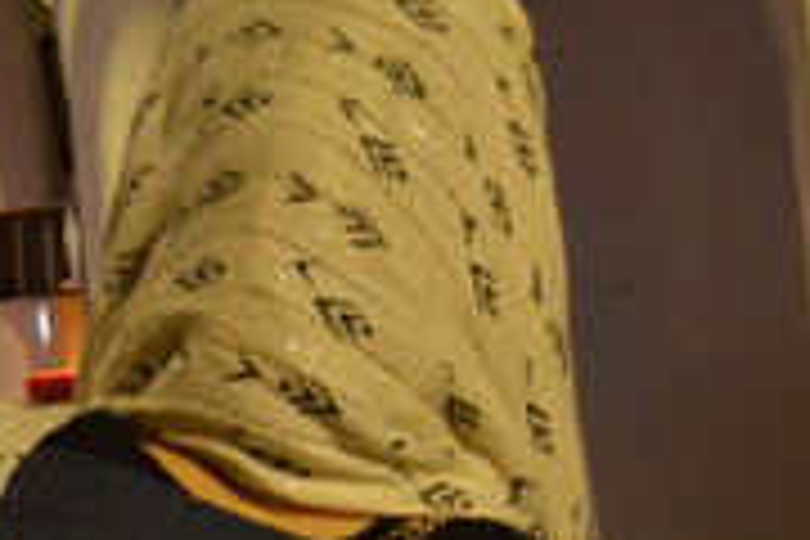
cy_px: 592
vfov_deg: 8.2
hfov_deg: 12.2
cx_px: 135
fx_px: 3755
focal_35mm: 167
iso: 3200
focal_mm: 29
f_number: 4.2
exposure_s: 1/10
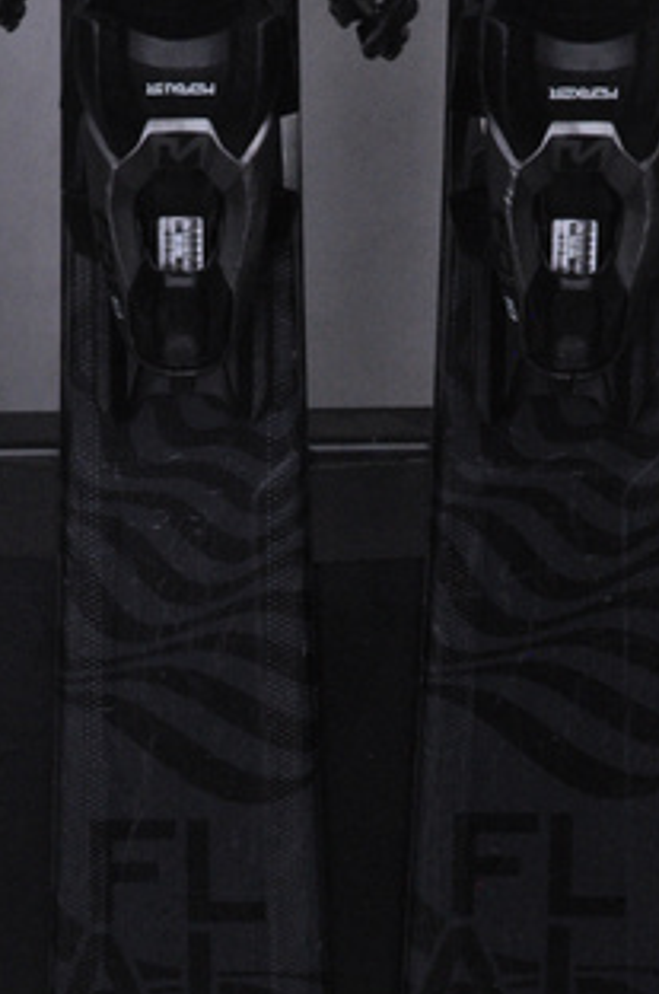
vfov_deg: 10.5
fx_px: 5372
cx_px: 361
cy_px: 710
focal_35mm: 195
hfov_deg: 7.0
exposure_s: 1/125
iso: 3200
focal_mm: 90
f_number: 11
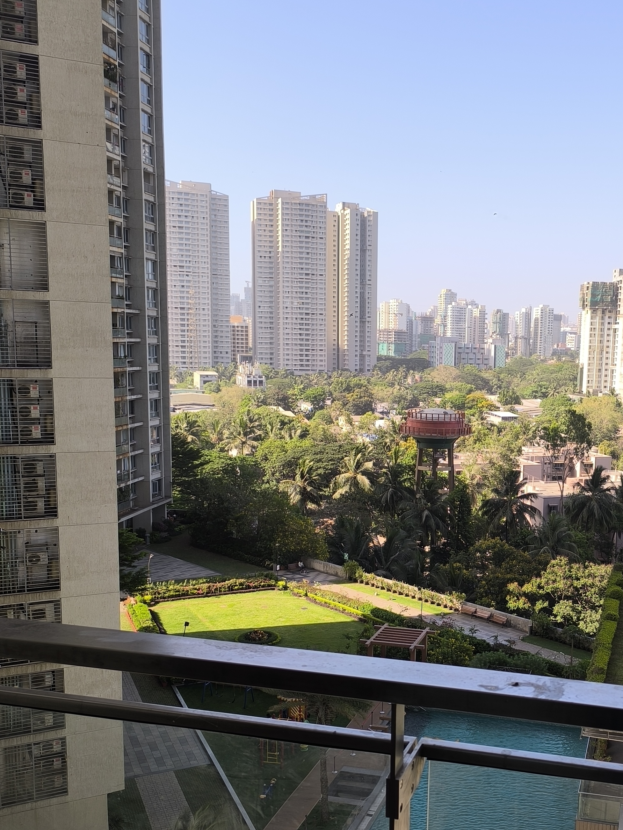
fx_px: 864
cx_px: 476
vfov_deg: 51.2
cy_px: 474
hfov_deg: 38.5
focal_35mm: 36
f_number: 1.65
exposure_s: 1/458
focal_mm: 6.14
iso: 50
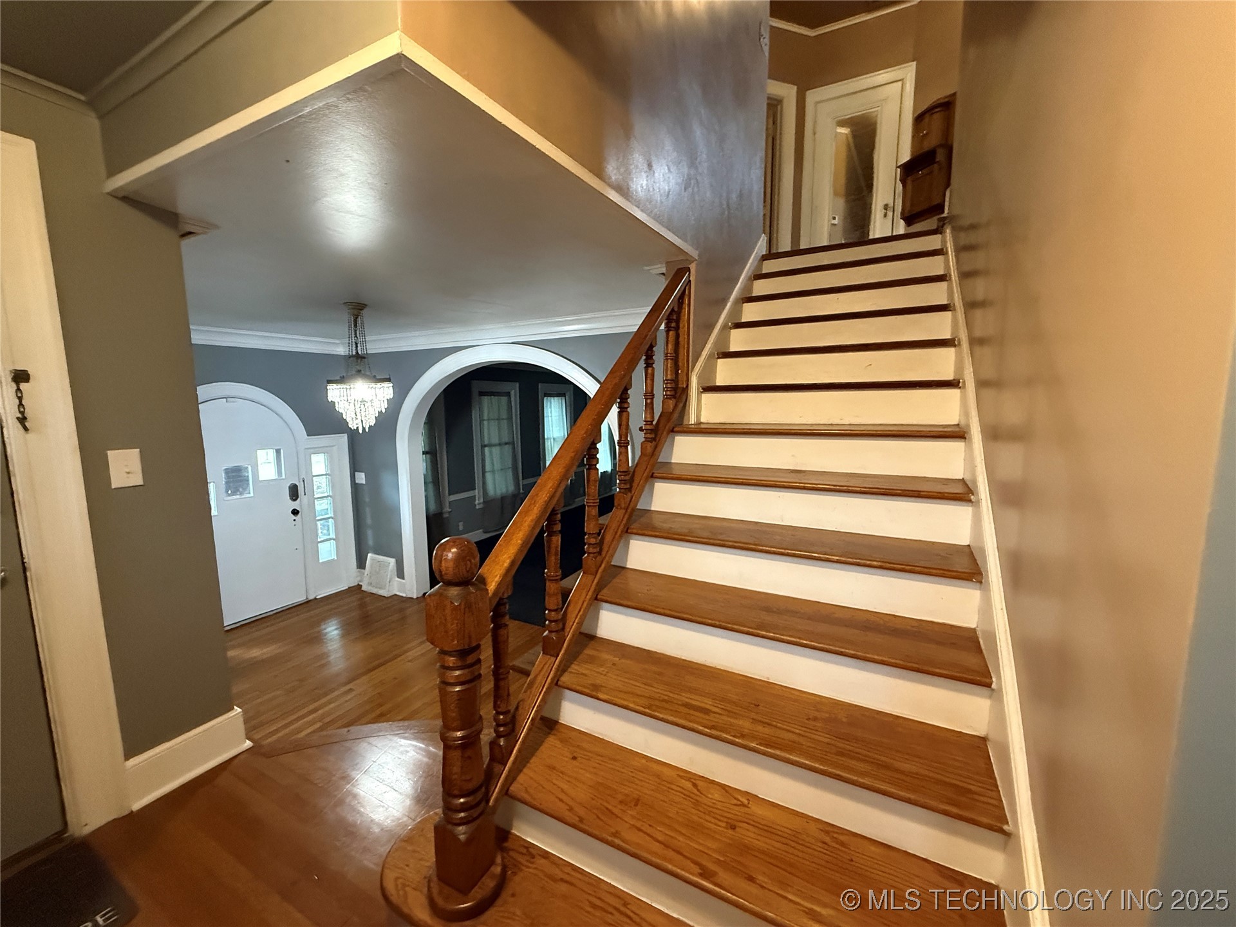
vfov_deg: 85.7
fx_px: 500
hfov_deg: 102.1
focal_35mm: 14
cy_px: 464
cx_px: 618
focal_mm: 2.22
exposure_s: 1/60
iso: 800
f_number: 2.2
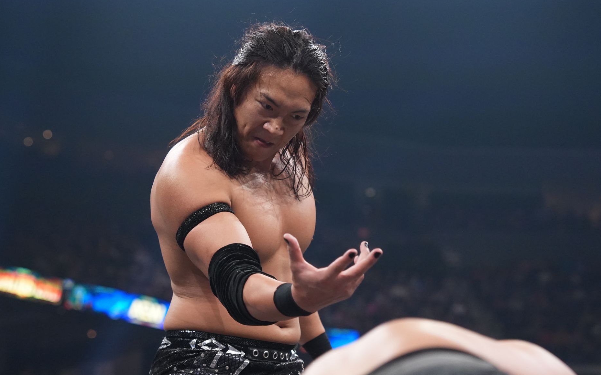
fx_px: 1261
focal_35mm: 77
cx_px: 301
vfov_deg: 16.9
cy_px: 230
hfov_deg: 26.8
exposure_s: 1/1250
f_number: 2.8
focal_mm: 65
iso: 4000
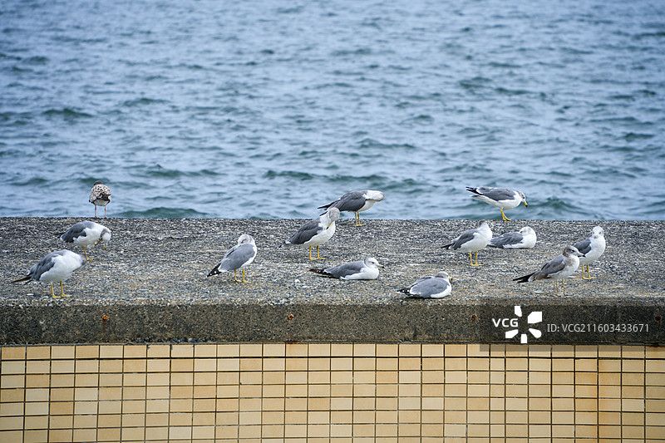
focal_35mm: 172
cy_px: 222
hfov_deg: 12.0
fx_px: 3176
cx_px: 332
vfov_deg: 8.0
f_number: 5.6
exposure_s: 1/640
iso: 100
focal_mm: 172
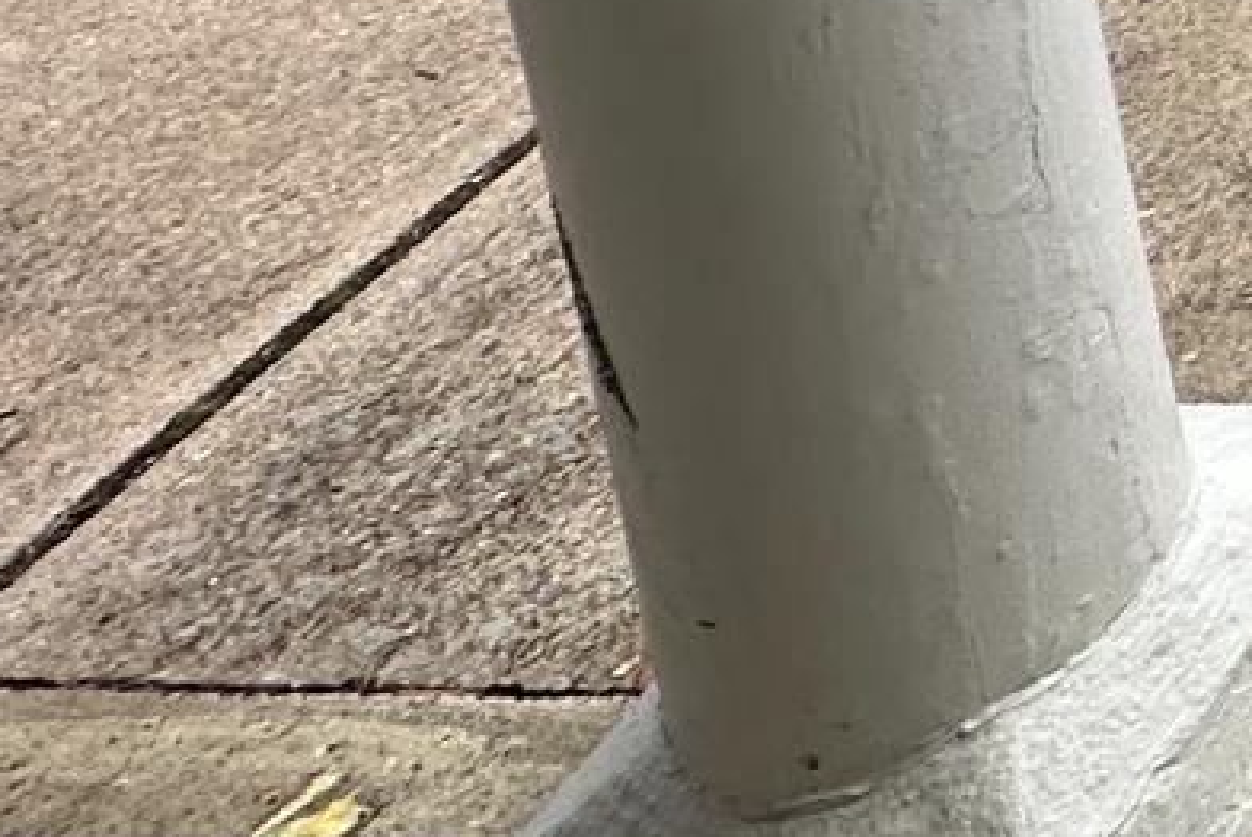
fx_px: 2645
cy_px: -1326
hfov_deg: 15.1
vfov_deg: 12.6
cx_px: 3015
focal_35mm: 76
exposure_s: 1/924
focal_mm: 2.22
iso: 40
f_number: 2.2
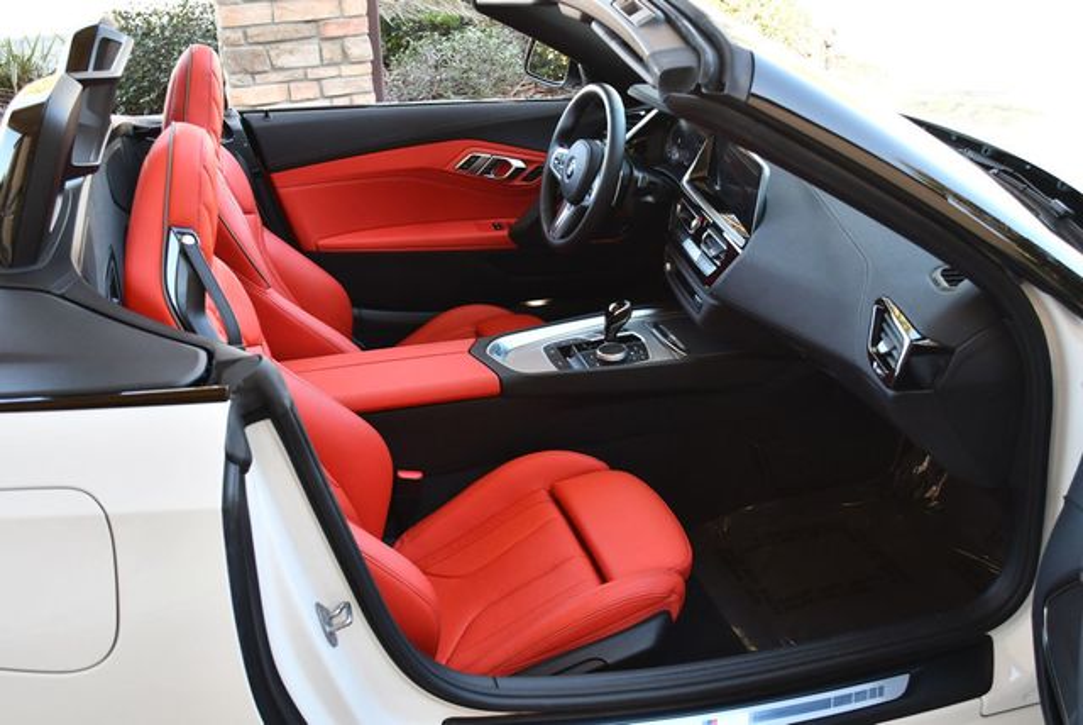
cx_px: 542
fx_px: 1084
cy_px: 362
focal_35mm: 36
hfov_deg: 53.1
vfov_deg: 36.9
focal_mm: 18
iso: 450
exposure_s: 1/250
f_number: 3.5
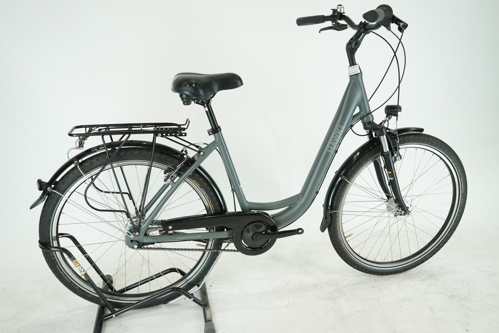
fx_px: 388
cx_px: 250
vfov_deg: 46.4
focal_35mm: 28
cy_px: 166
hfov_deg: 65.5
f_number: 5.6
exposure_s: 1/200
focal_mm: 28
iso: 1600
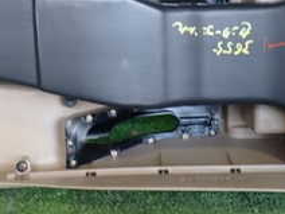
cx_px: 167
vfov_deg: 17.1
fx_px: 700
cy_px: 22
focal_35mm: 85
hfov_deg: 23.0
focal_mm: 5.4
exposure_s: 1/40
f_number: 2.3
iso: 200
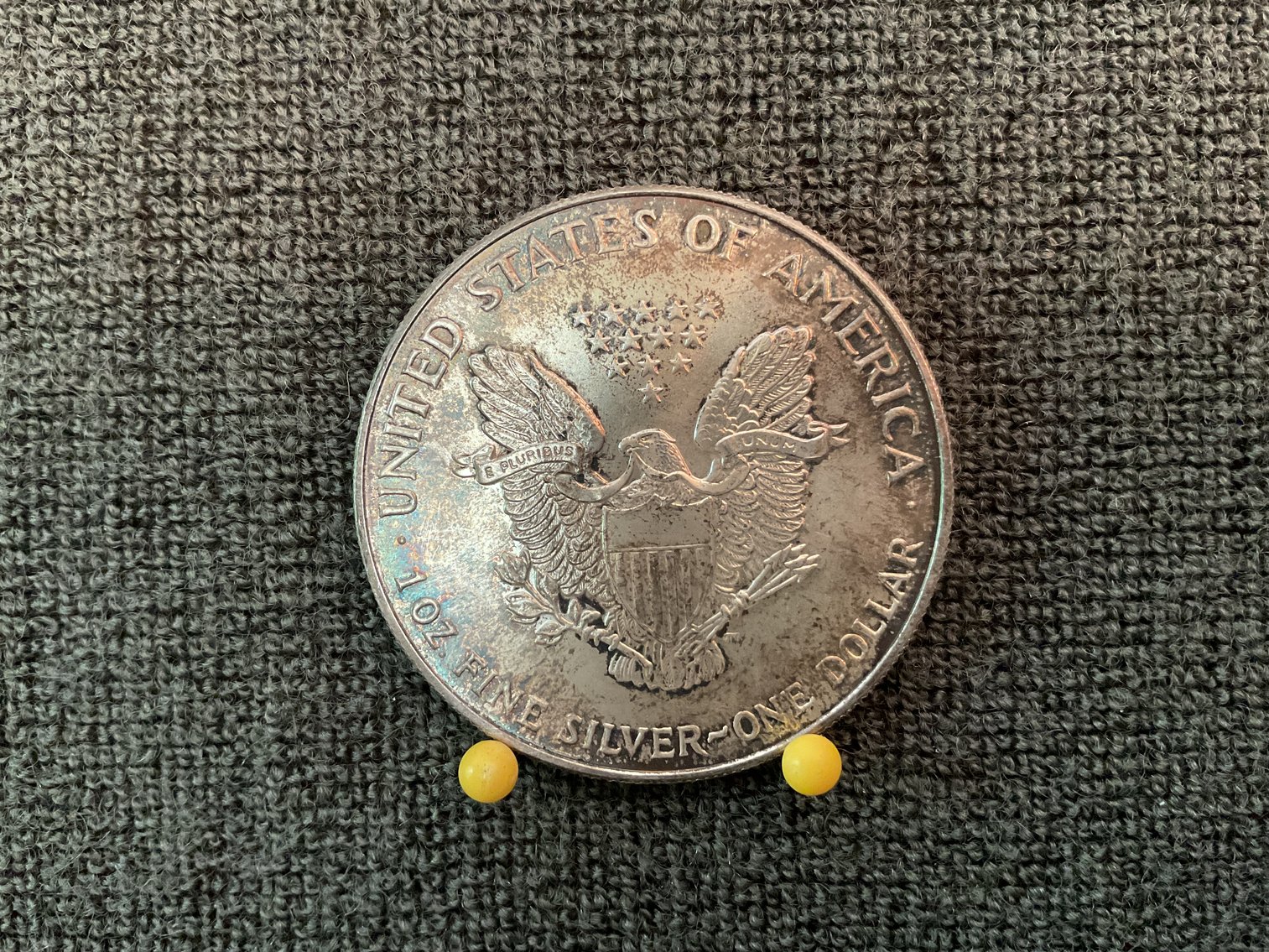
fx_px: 1063
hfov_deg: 61.7
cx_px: 634
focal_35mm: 29
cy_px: 476
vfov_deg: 48.2
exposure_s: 1/30
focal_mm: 3
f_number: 1.8
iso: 400
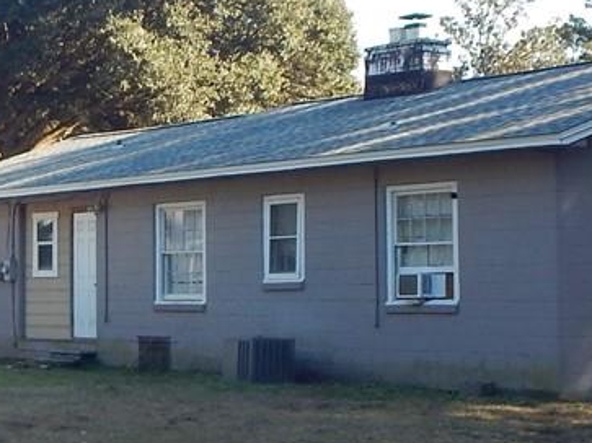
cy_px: 205
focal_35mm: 97
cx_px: 243
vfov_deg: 15.2
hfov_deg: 20.2
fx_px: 1658
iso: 125
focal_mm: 4
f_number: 3
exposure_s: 1/320
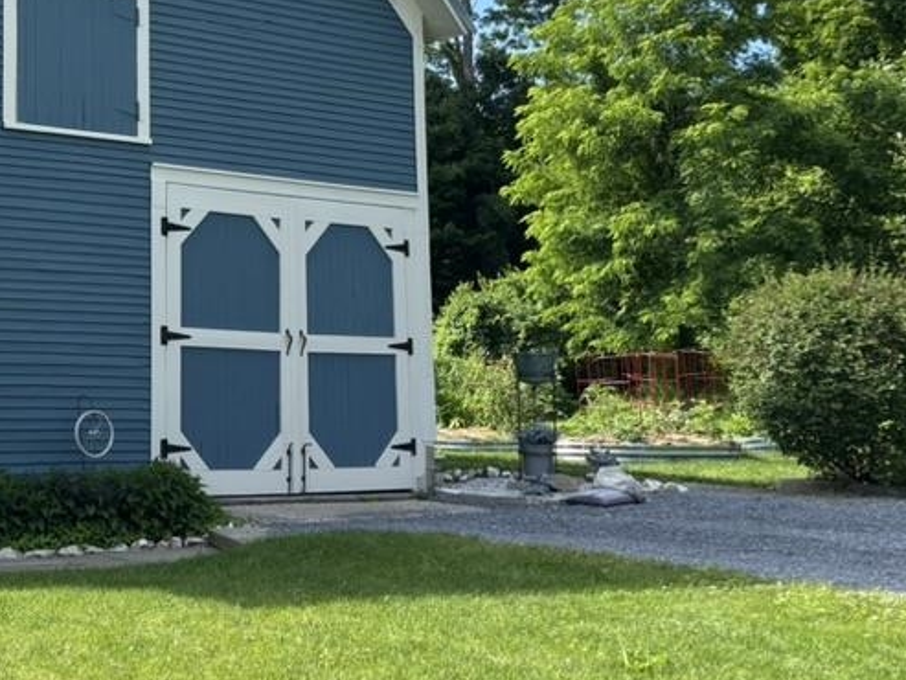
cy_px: 136
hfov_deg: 32.6
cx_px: -4
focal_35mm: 54
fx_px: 1414
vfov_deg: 26.5
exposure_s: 1/1477
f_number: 1.6
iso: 50
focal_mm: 5.96
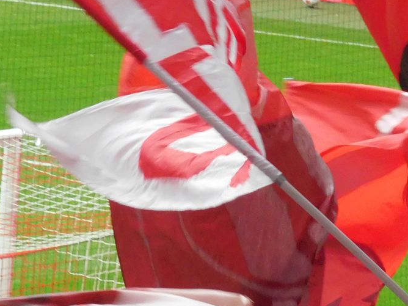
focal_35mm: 539
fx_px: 6353
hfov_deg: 3.7
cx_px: 531
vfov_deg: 2.8
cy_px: 348
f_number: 5.3
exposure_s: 1/200
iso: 400
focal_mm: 32.1
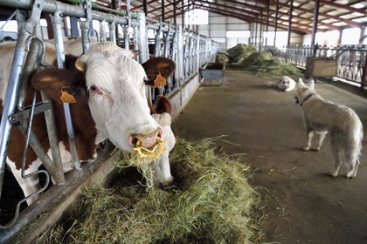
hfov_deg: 73.7
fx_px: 245
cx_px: 184
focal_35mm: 24
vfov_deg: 53.1
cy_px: 122
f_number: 5.6
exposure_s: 1/30
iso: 1600
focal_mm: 24
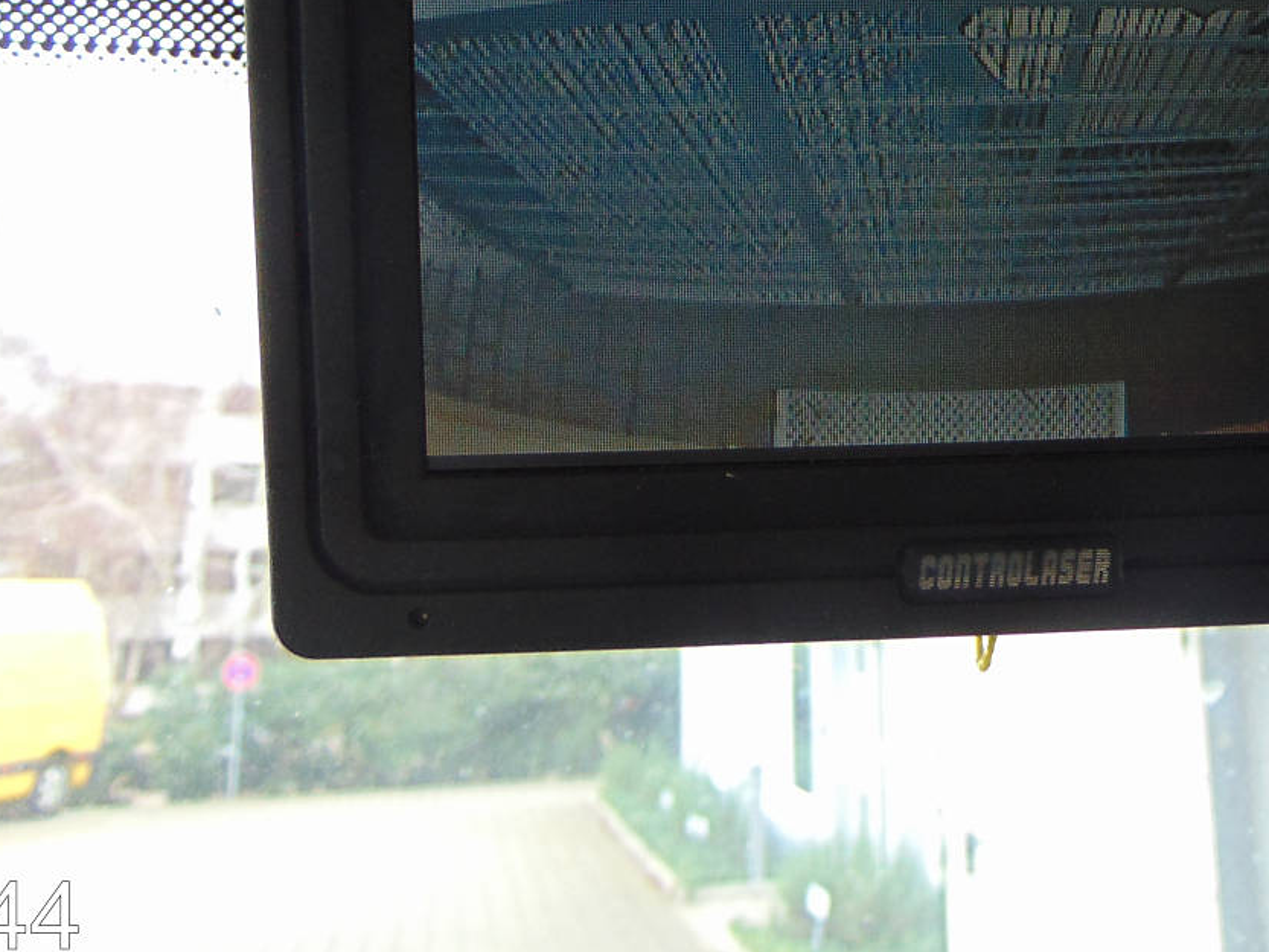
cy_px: 78
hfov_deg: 38.8
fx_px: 1760
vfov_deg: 28.9
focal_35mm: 48
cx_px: 929
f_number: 3
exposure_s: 1/30
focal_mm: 4.5
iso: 100
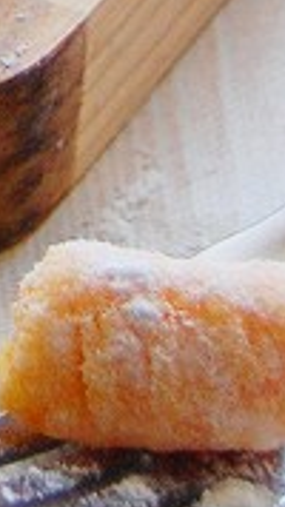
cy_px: -612
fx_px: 3792
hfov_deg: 4.2
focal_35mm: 282
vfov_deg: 7.3
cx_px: -497
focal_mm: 32
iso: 800
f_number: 4.5
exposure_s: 1/60
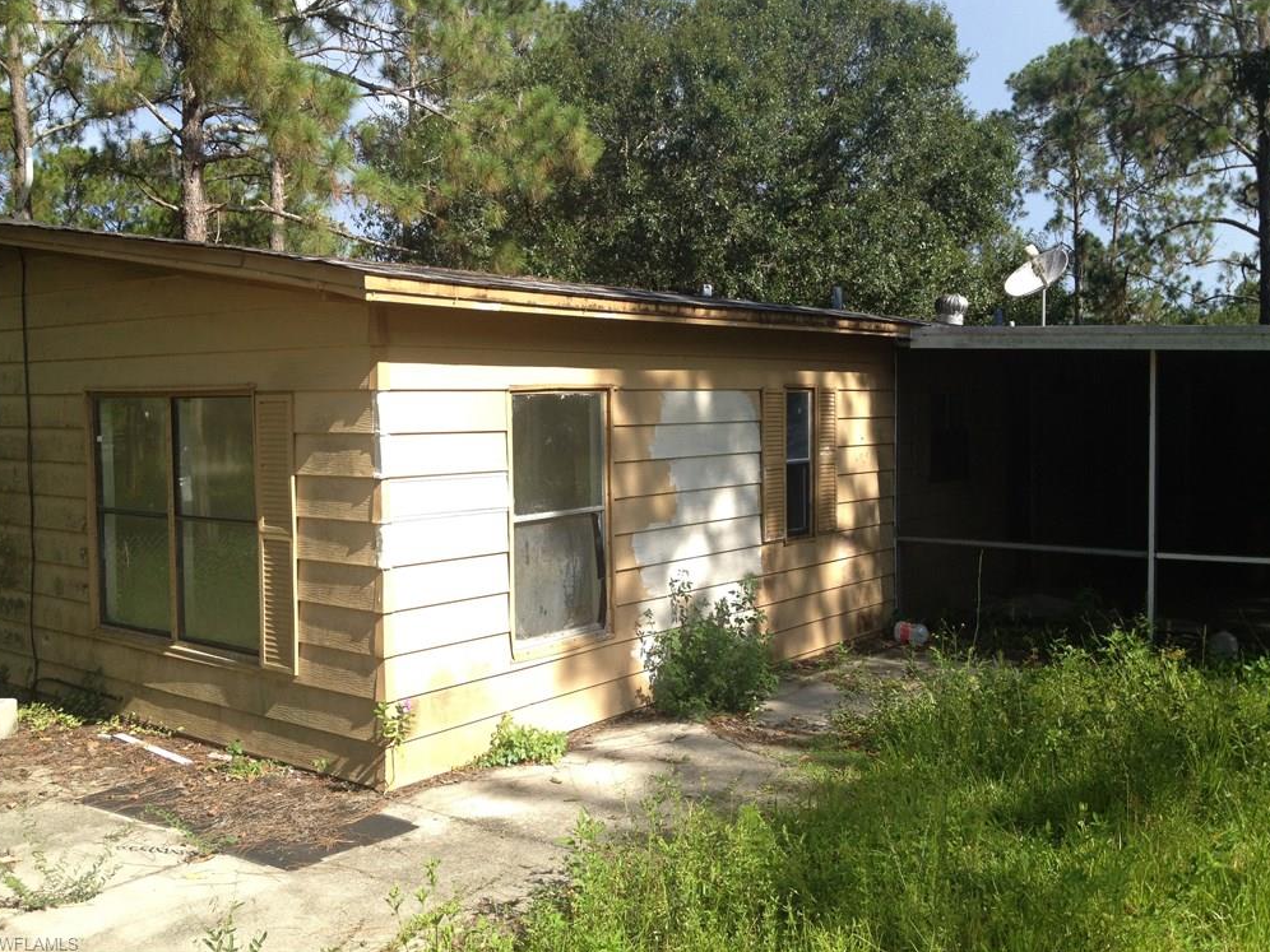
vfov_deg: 39.7
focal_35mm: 36
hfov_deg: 51.4
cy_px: 465
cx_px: 635
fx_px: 1321
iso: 64
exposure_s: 1/1175
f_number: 2.4
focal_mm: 4.28
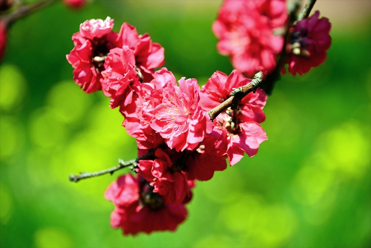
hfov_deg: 6.9
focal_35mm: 300
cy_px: 124
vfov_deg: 4.6
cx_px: 186
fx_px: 3093
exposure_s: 1/2500
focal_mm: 300
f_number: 5.6
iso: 400
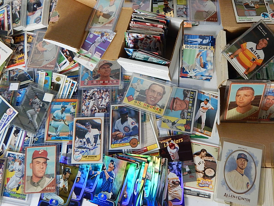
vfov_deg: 47.9
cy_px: 82
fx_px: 230
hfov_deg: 61.4
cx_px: 156
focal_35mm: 29
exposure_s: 1/30
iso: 280
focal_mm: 4
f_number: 3
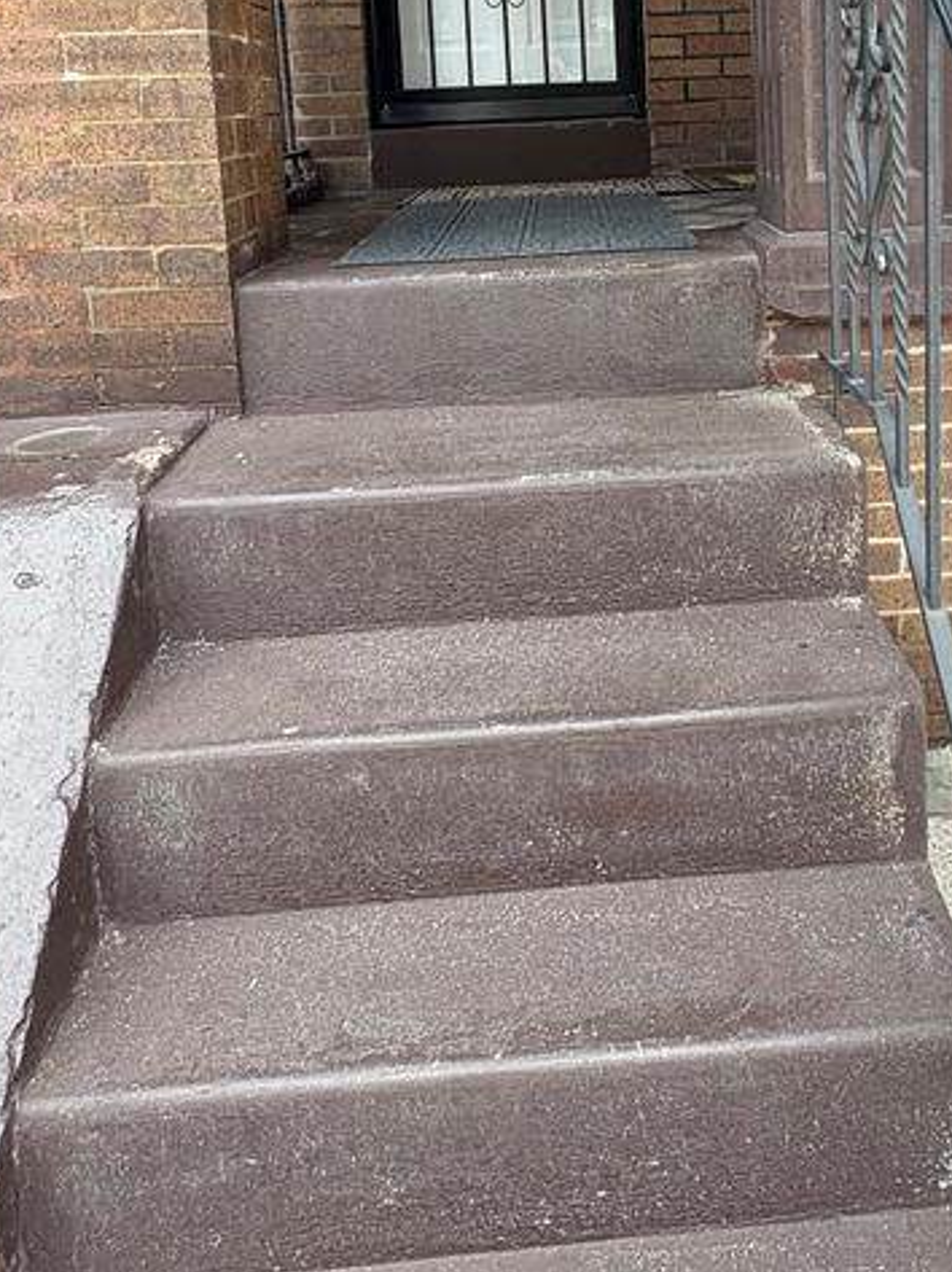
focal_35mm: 32
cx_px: 621
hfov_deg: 43.6
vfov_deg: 53.5
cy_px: 274
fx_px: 1175
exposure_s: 1/99
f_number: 2.2
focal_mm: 2.22
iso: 125
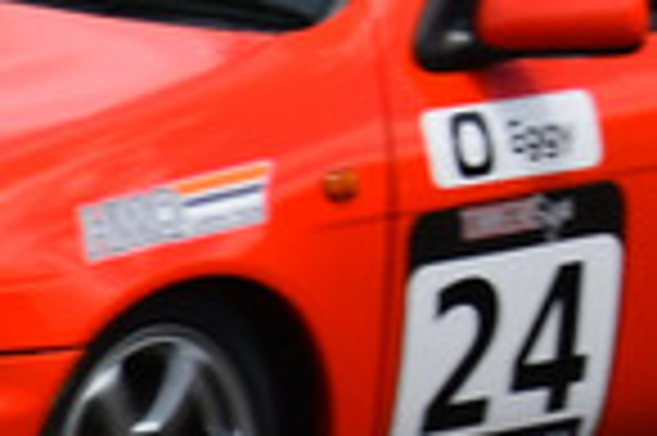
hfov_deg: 0.5
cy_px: -683
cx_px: 1728
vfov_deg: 0.3
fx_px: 75105
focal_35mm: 4120
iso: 320
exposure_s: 1/640
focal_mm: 500
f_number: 10
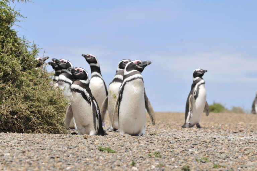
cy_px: 86
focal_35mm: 232
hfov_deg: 8.9
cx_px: 128
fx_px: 1658
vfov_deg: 5.9
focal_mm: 155
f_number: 10
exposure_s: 1/400
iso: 200
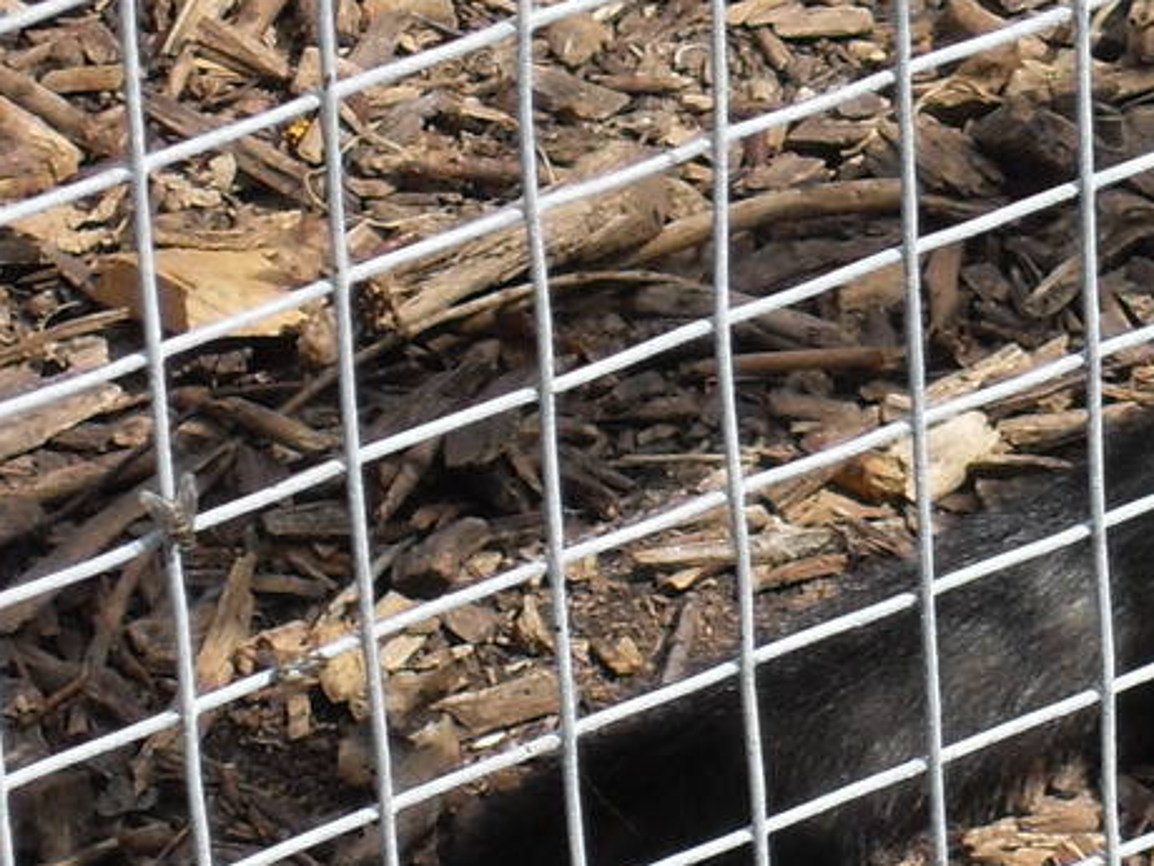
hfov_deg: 5.1
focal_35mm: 386
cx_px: 1944
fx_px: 12868
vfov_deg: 3.9
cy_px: 715
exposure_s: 1/250
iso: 80
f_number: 5.2
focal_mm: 18.1
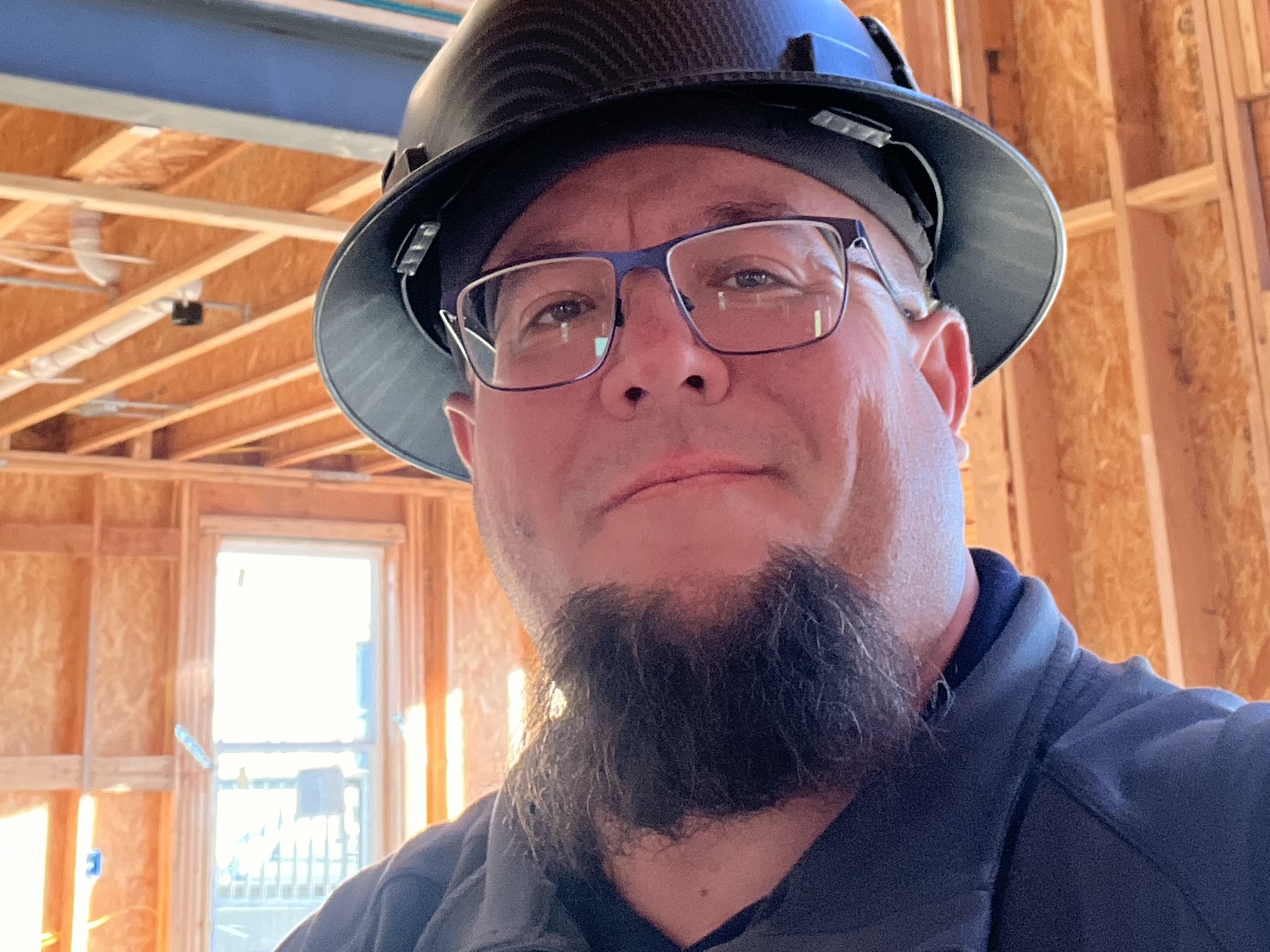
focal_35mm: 51
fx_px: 1871
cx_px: 441
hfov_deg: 37.2
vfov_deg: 27.7
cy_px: 131
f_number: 2.2
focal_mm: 2.71
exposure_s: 1/60
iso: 125
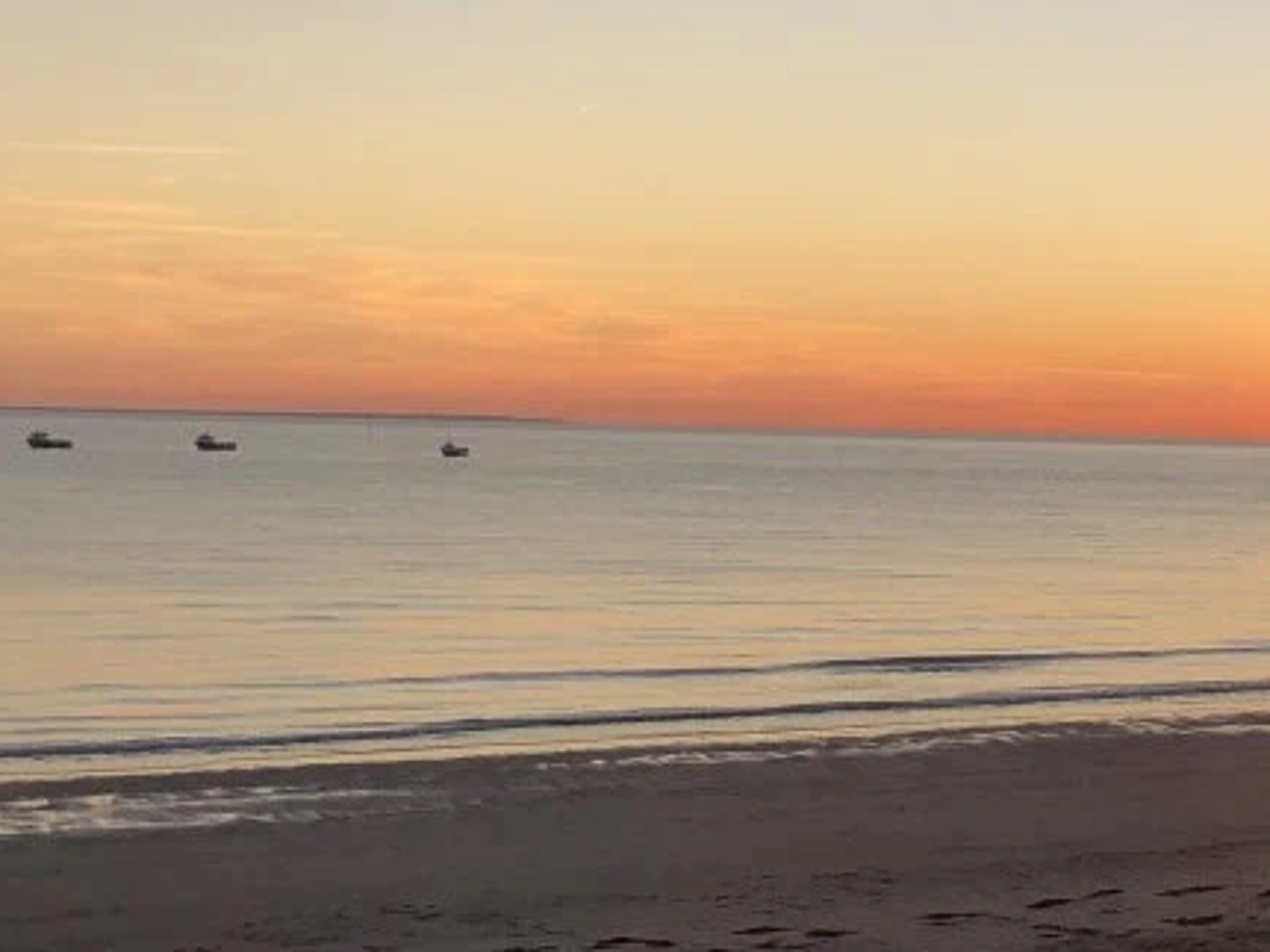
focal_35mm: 78
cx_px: 1565
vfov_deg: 18.8
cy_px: 616
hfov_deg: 22.8
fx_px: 2861
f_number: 1.8
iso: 20
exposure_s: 1/558
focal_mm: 4
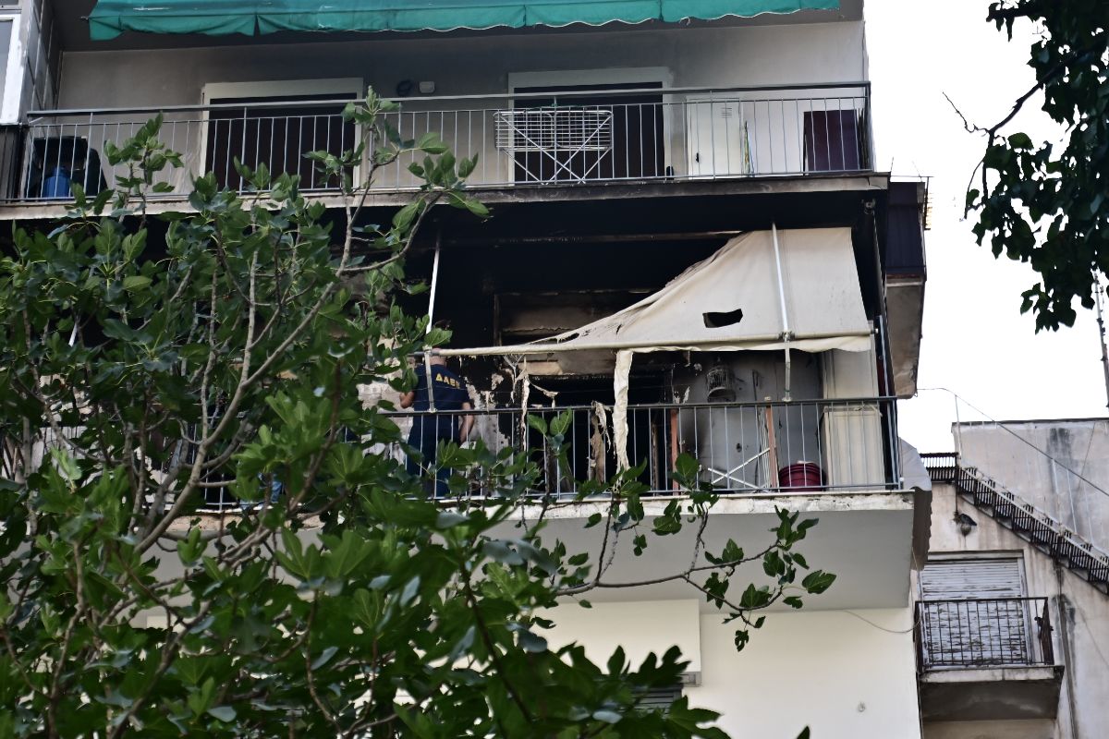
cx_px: 554
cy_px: 370
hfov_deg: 19.5
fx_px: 3234
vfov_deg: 13.0
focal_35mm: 105
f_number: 4
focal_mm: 70
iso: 640
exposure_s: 1/1600
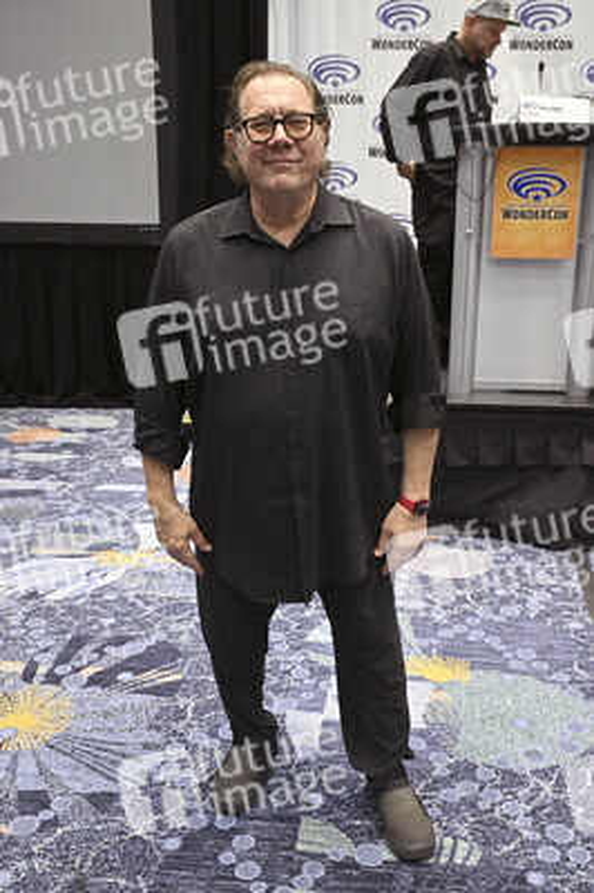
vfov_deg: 55.1
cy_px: 446
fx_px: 855
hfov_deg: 38.3
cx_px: 297
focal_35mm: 34
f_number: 5.6
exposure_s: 1/60
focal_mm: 34.5
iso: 6400
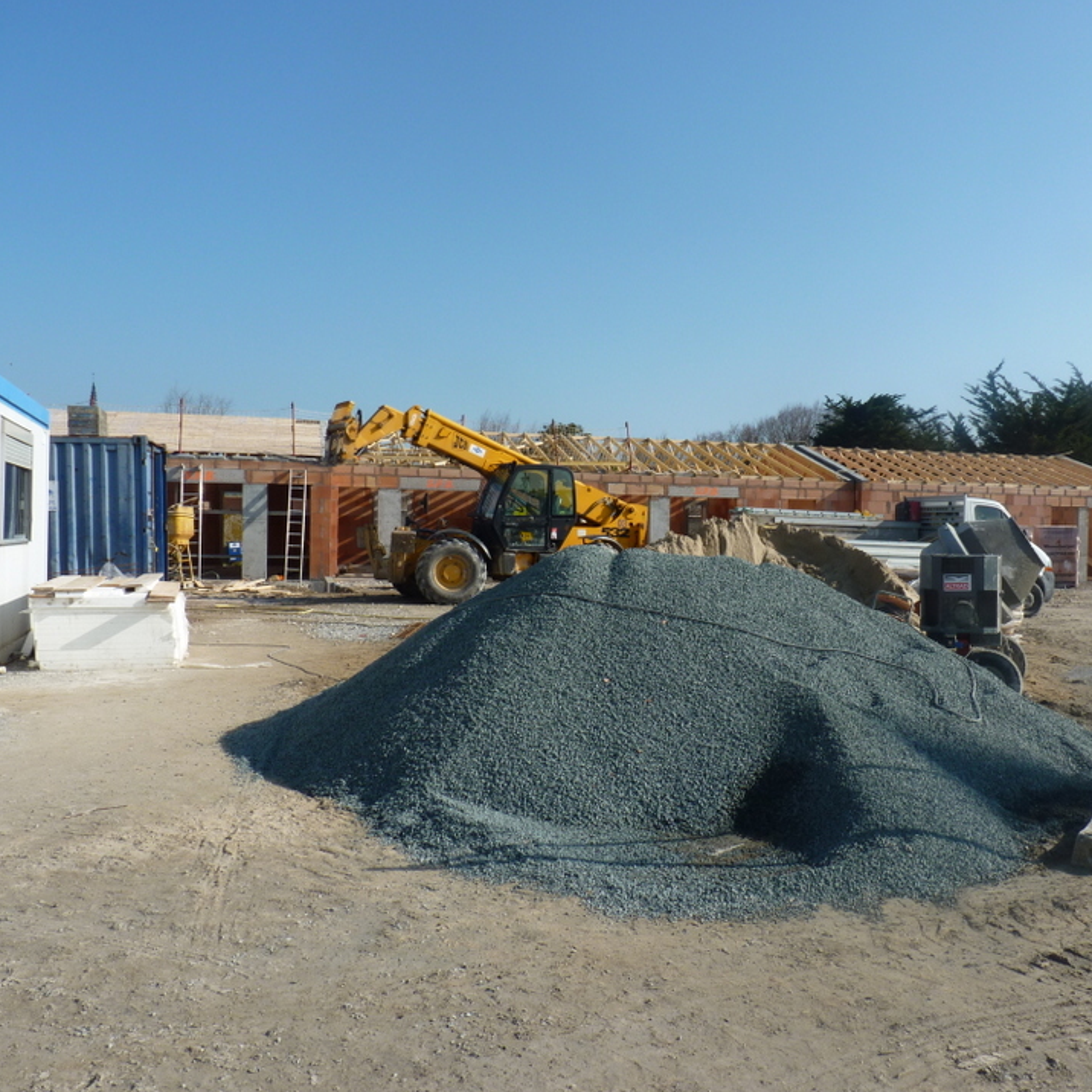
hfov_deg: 50.7
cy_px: 548
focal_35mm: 32
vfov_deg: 51.1
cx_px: 668
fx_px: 1142
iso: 80
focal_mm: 4.8
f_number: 5.6
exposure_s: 1/320
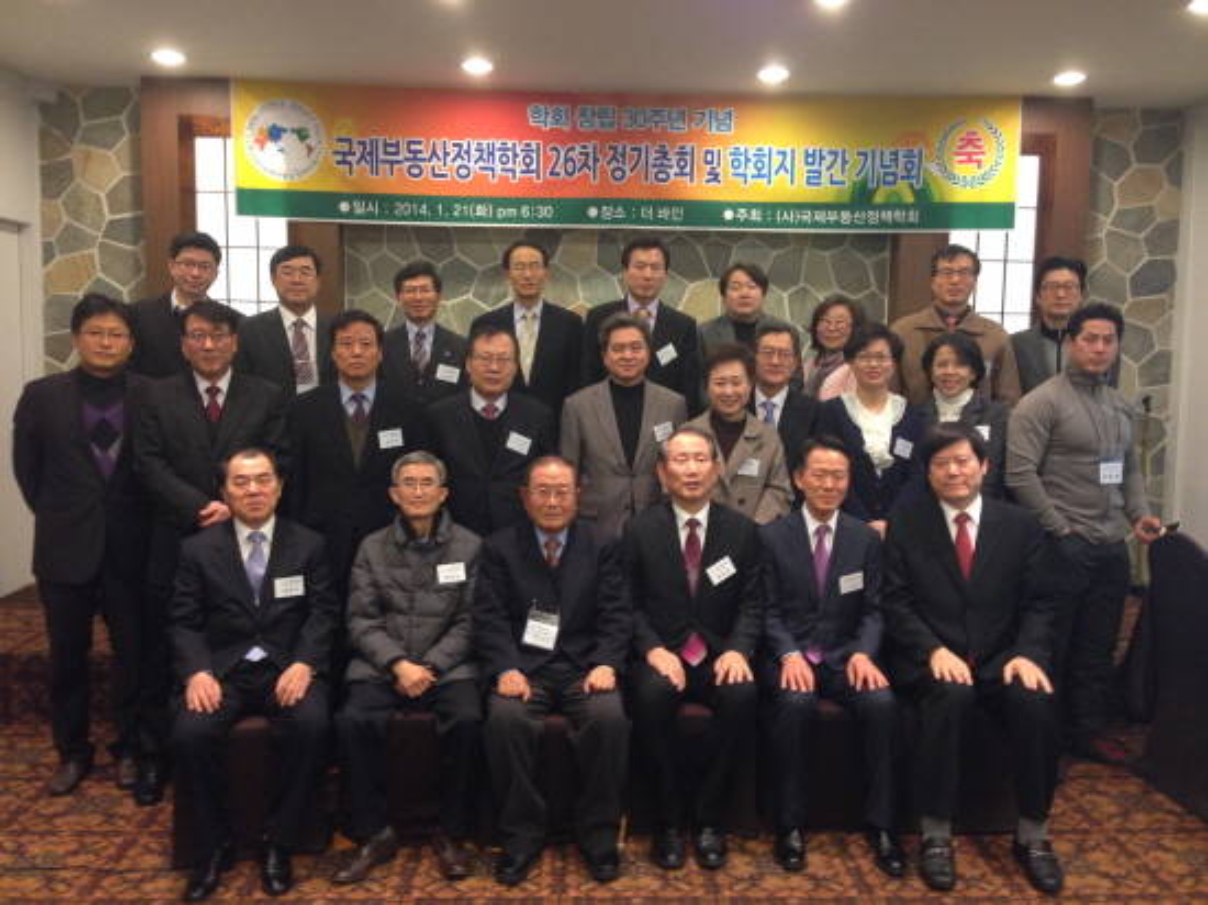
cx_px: 604
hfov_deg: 55.4
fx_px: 1151
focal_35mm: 33
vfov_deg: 42.9
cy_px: 452
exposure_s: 1/20
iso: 160
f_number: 2.4
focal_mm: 4.12
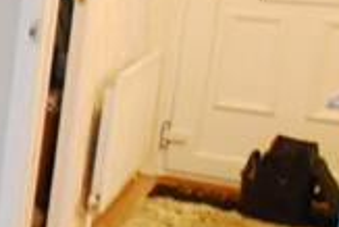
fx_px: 886
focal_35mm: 94
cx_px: -674
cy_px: 12
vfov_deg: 14.4
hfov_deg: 11.6
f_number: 3.5
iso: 2200
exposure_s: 1/125
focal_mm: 10
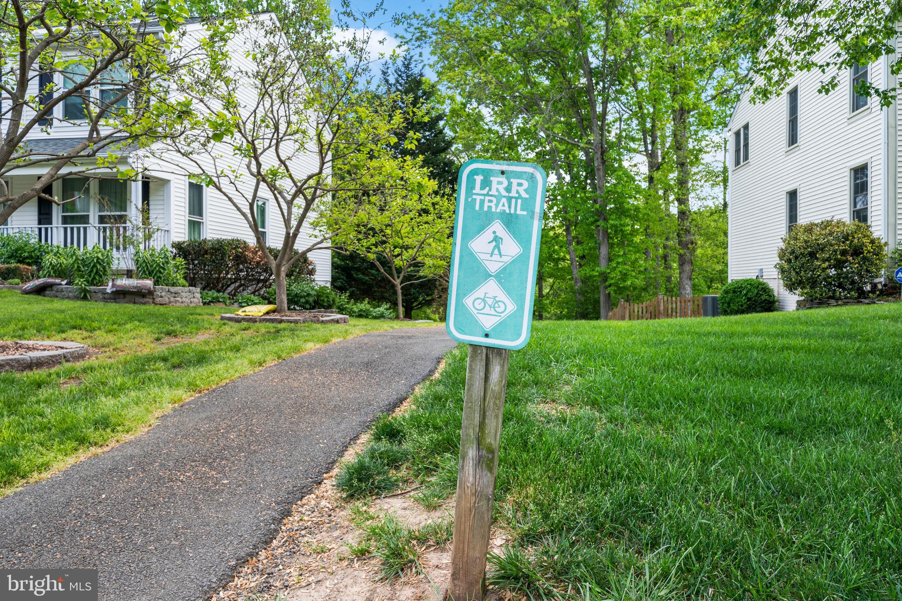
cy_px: 300
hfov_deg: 73.7
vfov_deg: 53.1
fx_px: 601
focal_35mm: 24
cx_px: 451
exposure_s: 1/200
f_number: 8
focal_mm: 24
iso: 400
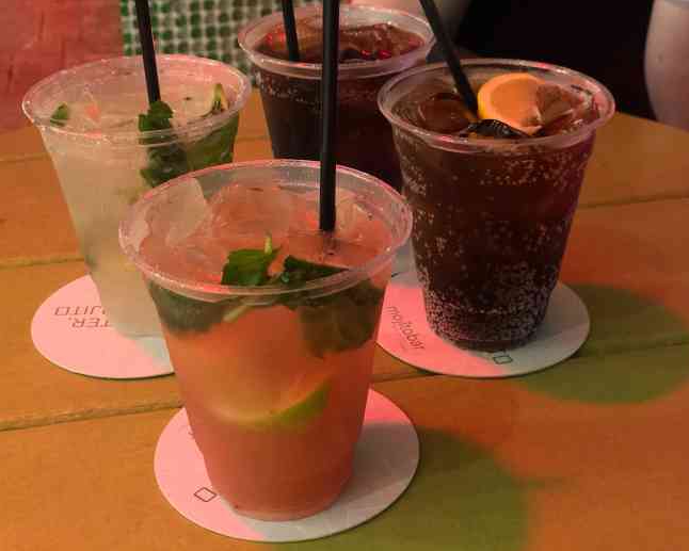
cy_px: 279
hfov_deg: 34.1
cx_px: 338
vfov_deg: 27.6
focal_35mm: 55
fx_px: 1122
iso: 160
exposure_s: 1/9
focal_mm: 6
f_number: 2.4
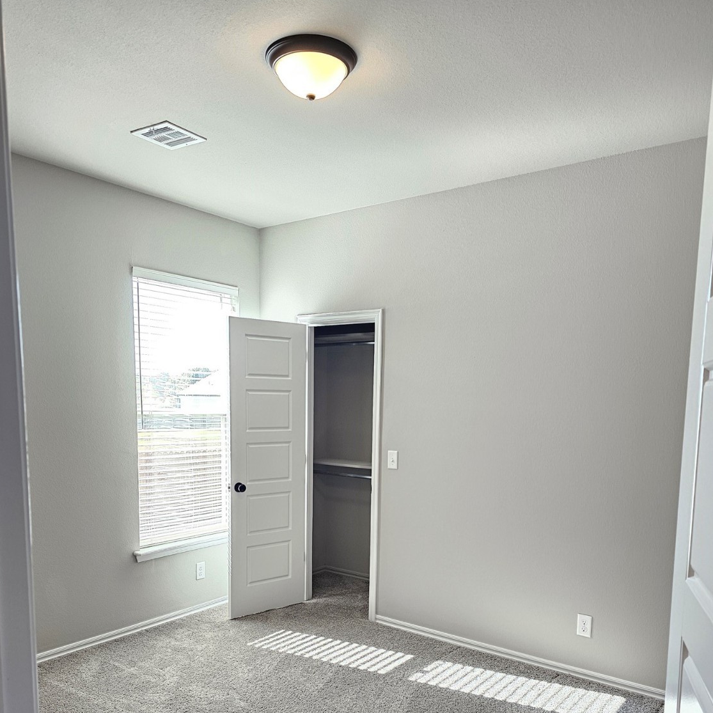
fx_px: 652
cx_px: 354
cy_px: 483
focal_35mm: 28
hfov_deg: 57.3
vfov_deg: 55.9
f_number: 1.7
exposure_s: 1/120
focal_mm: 6.3
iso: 200
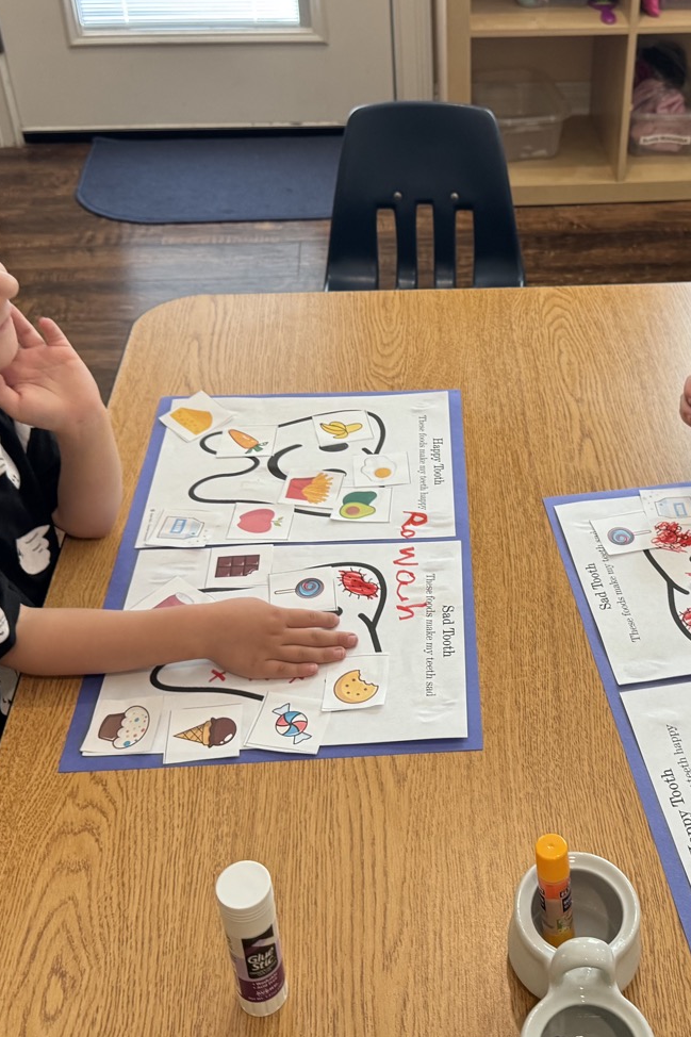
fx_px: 1181
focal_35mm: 41
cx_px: 521
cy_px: 426
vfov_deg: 47.2
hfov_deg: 32.0
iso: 250
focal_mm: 6.76
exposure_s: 1/60
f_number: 1.78
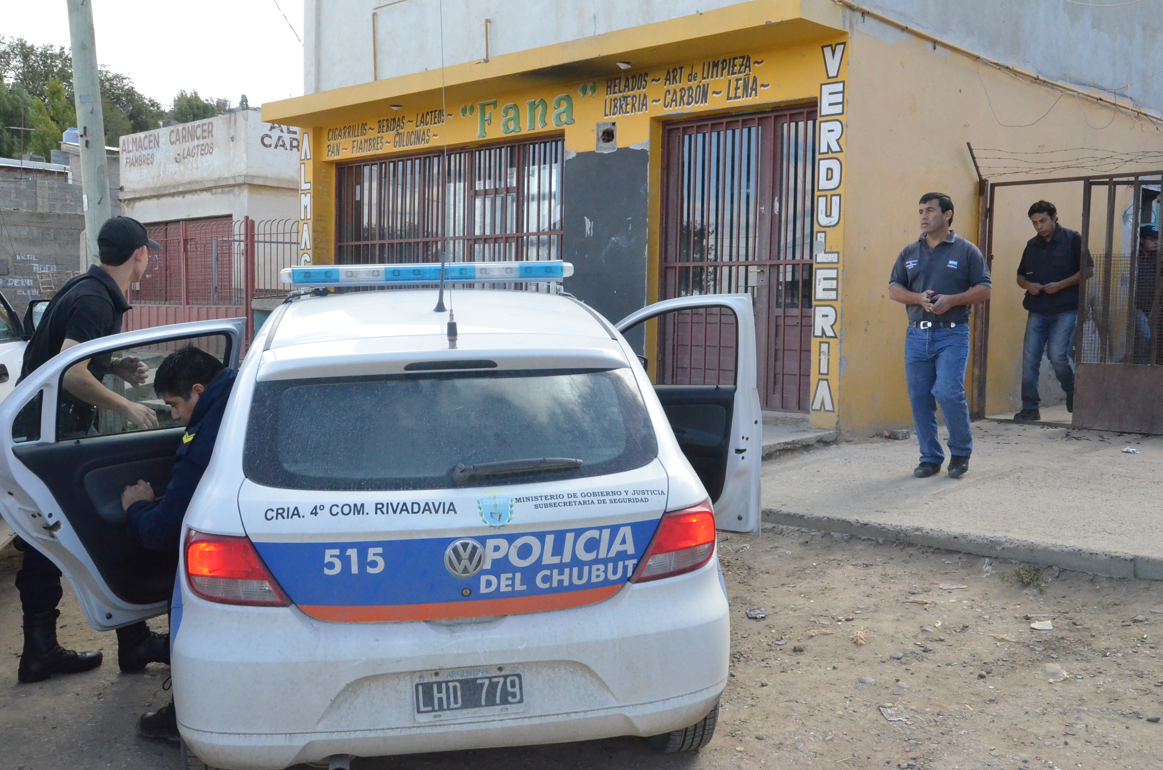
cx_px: 582
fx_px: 1161
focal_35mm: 36
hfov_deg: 53.2
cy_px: 385
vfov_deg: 36.7
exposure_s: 1/1000
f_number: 16
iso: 4000
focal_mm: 24
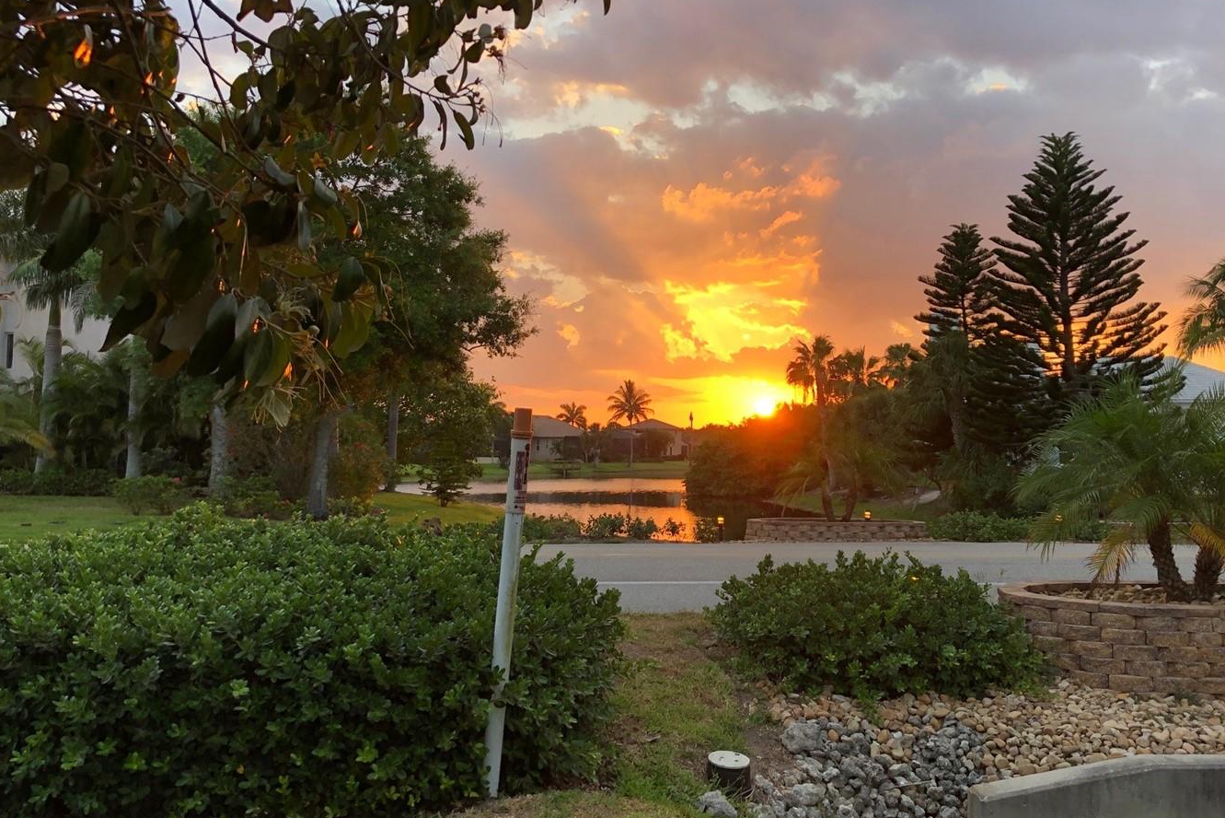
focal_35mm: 35
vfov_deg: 37.8
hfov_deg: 54.3
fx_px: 1191
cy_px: 367
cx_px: 681
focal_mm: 3.99
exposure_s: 1/120
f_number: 1.8
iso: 25
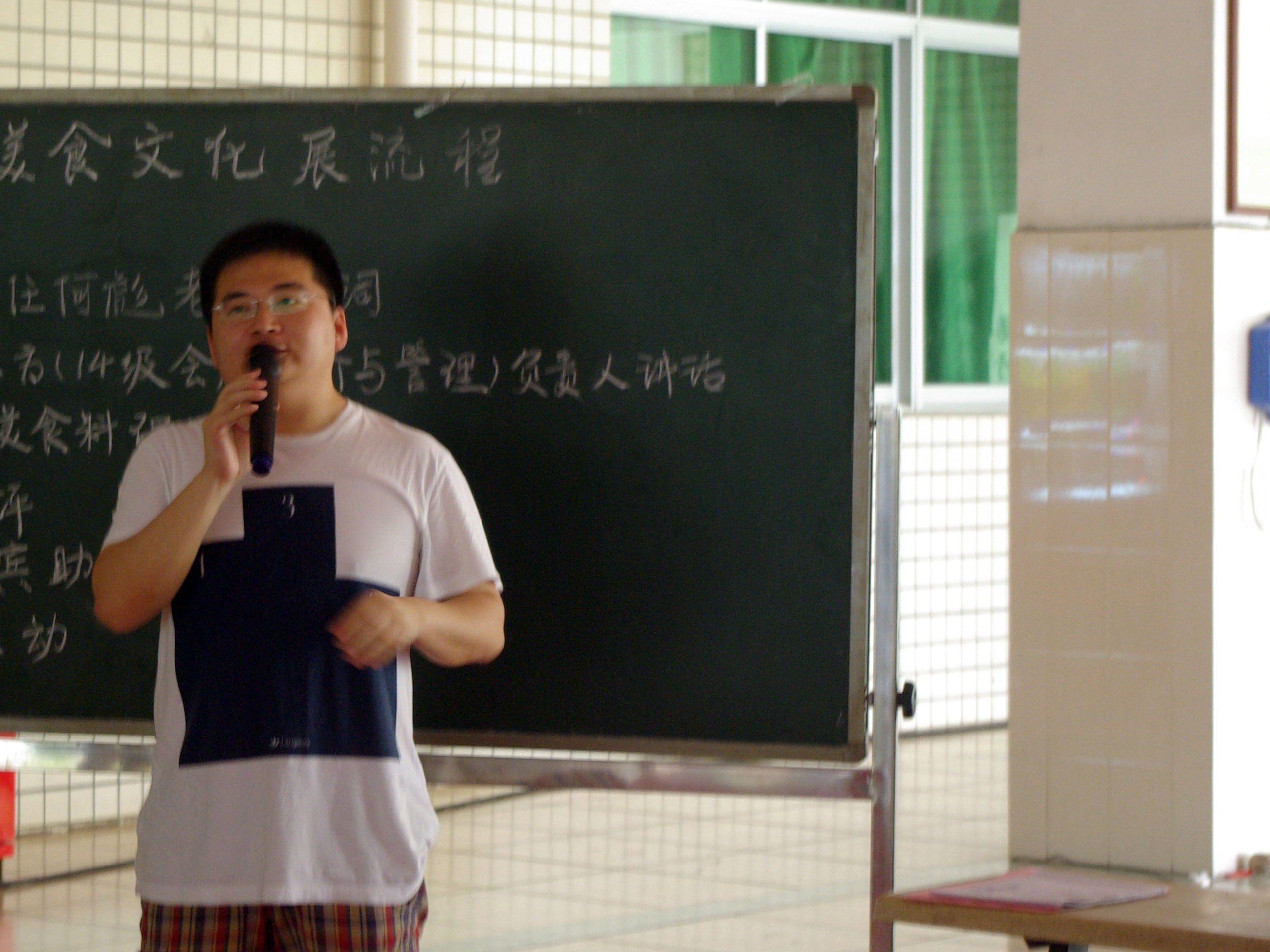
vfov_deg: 12.4
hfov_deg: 16.4
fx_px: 4392
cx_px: 359
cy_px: 403
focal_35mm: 120
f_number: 7.1
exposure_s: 1/6
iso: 640
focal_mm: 55
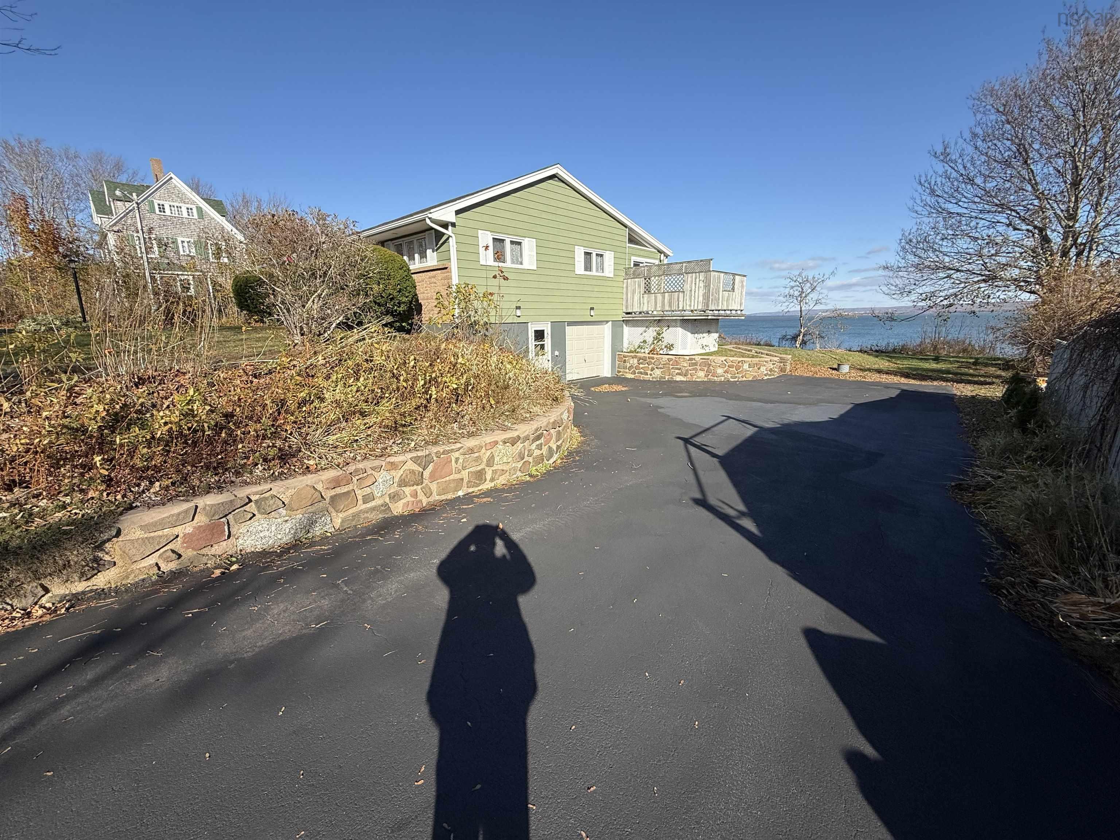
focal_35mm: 14
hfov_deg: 102.1
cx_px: 560
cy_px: 420
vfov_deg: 85.7
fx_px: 453
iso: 50
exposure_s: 1/1848
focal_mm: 2.22
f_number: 2.2
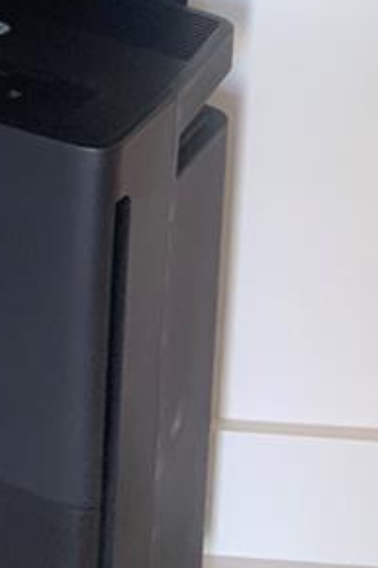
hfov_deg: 12.0
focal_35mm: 112
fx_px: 1766
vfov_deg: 14.9
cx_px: -22
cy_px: -570
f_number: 1.8
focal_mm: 4.25
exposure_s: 1/60
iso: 64
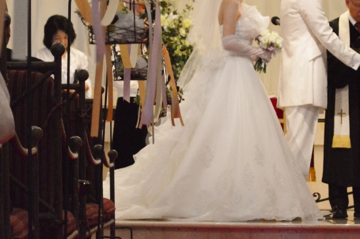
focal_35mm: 154
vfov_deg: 8.9
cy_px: 21
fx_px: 1538
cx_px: 161
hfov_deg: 13.3
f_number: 5.6
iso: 3200
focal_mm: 55
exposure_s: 1/100
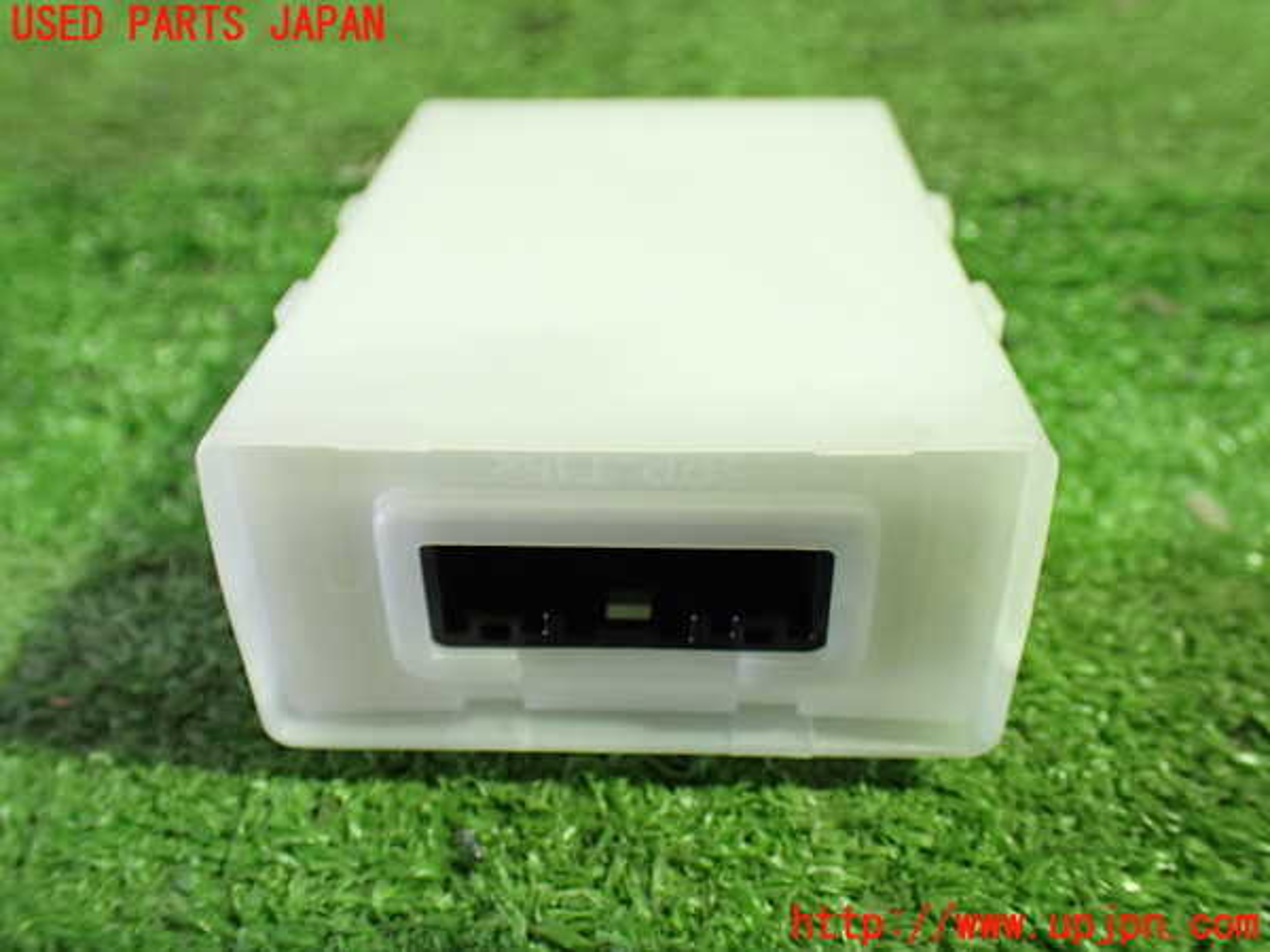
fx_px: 1174
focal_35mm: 32
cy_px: 476
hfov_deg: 56.8
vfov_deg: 44.2
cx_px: 635
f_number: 2.4
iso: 800
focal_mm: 5.79
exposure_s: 1/30
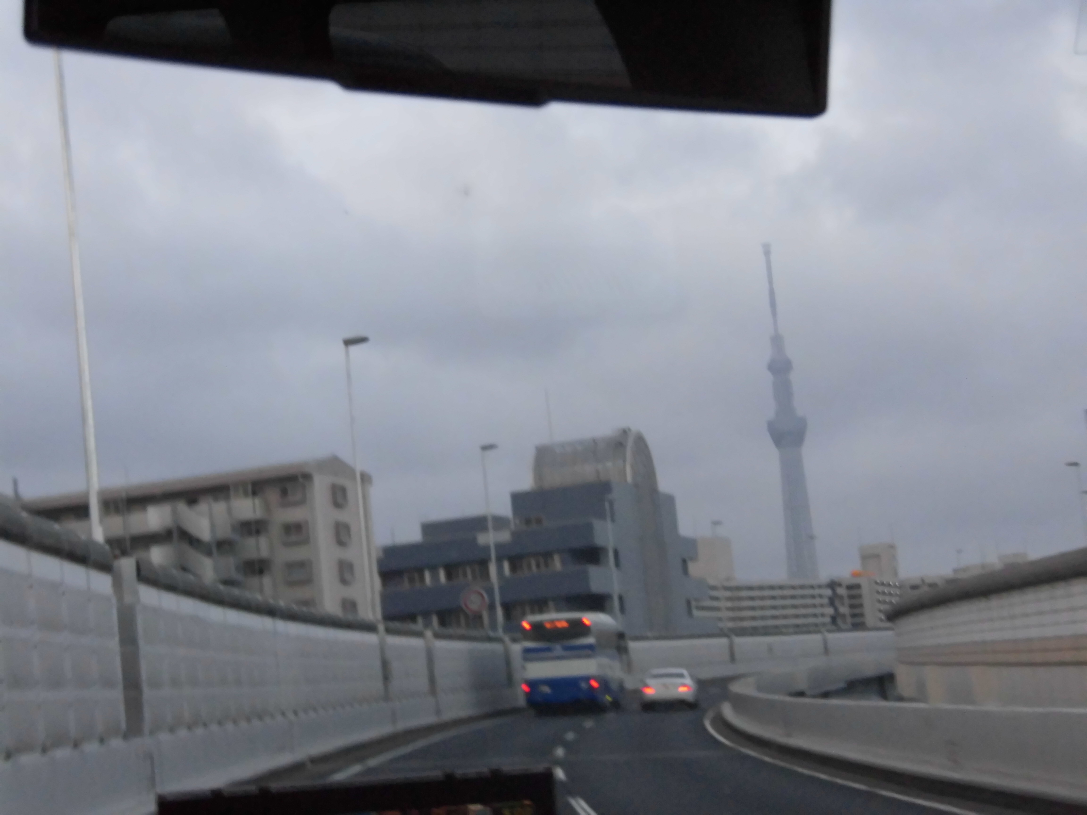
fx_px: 2135
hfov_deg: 28.6
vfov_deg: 21.6
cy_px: 408
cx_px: 544
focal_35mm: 68
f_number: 4.4
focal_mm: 12.14
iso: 400
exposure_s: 1/80
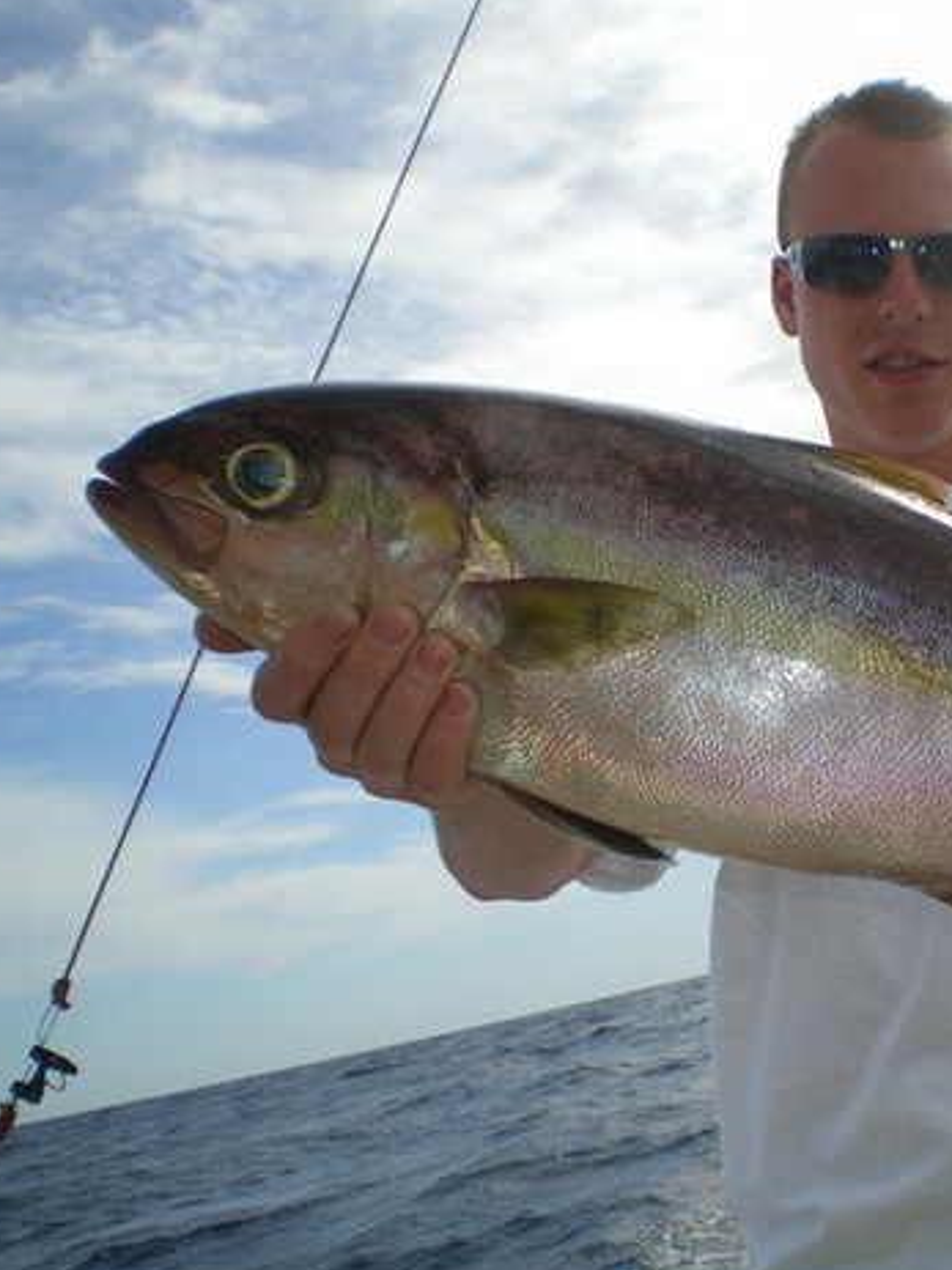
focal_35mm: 49
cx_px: 820
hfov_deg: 28.7
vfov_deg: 38.9
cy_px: 639
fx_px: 1798
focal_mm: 6.3
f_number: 4.6
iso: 50
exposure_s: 1/640
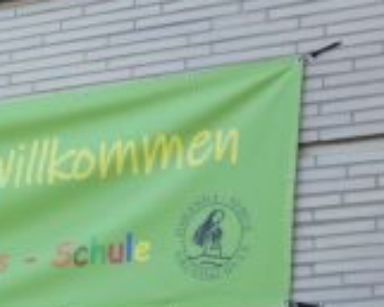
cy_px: 259
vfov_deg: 8.4
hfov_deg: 10.3
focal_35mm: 184
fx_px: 2092
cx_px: -83
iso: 80
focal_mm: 13.7
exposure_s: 1/125
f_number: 4.4
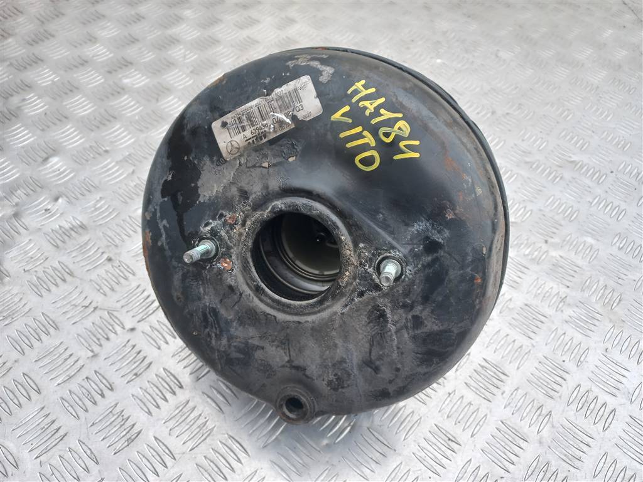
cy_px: 241
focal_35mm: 25
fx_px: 464
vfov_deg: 54.9
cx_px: 322
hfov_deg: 69.4
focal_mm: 4.6
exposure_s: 1/50
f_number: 1.8
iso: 80
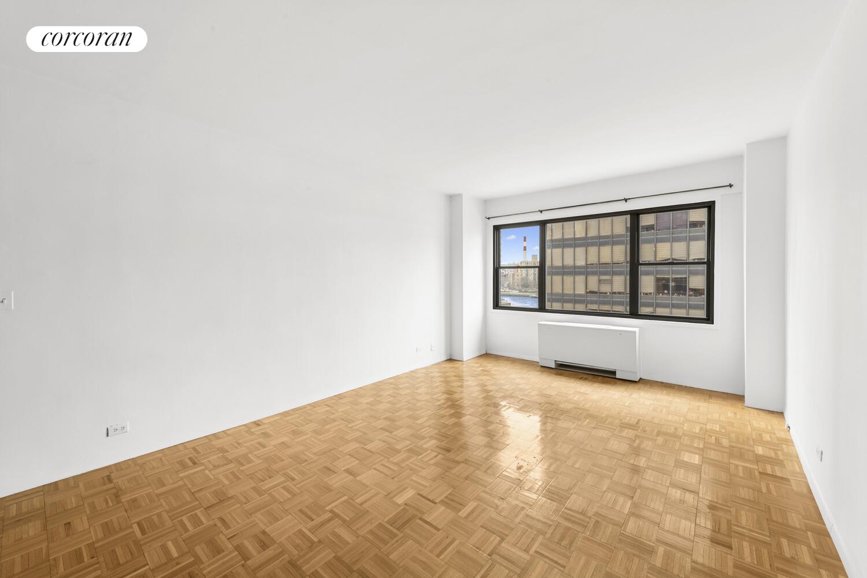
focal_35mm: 14
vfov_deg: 81.2
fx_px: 337
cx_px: 434
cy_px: 289
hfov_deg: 104.3
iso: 100
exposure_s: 1
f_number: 13
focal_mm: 14
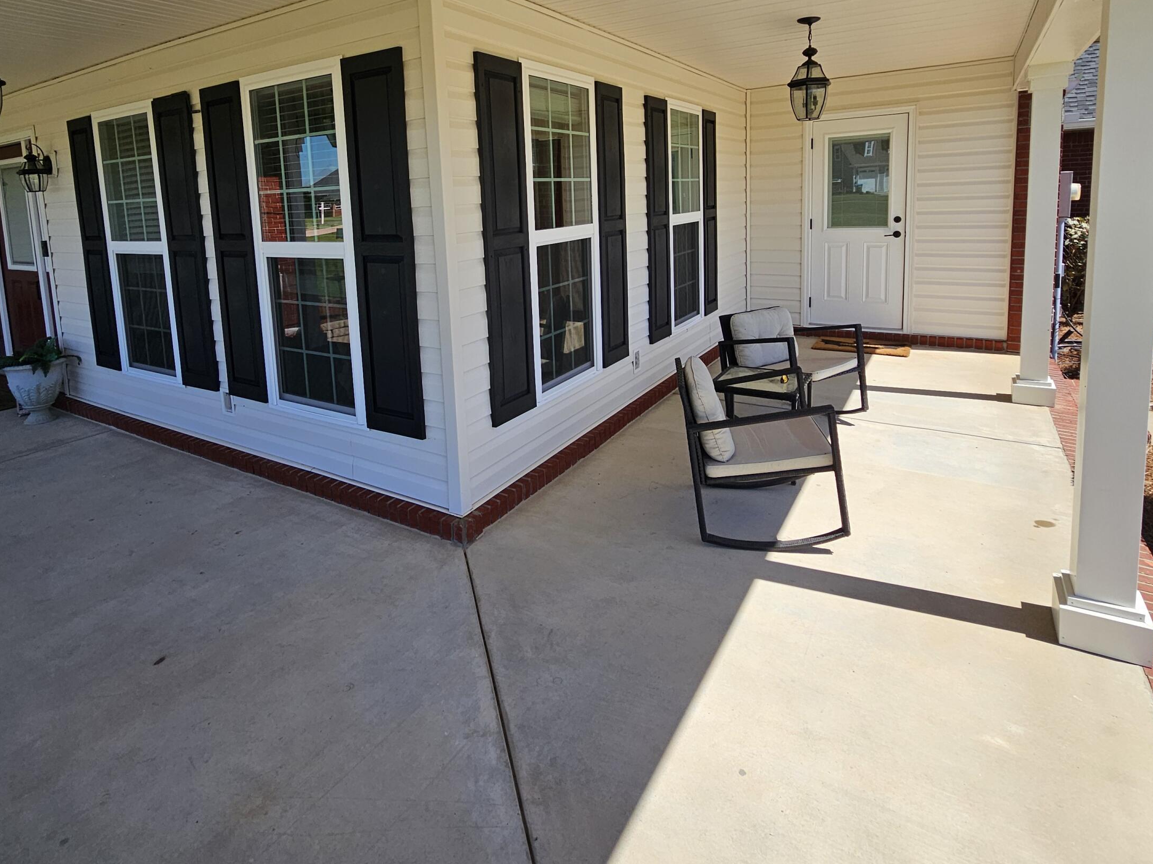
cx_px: 524
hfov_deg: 87.5
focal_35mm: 18
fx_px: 600
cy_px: 271
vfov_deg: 69.1
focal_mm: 2.2
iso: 50
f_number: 2.2
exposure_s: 1/1663
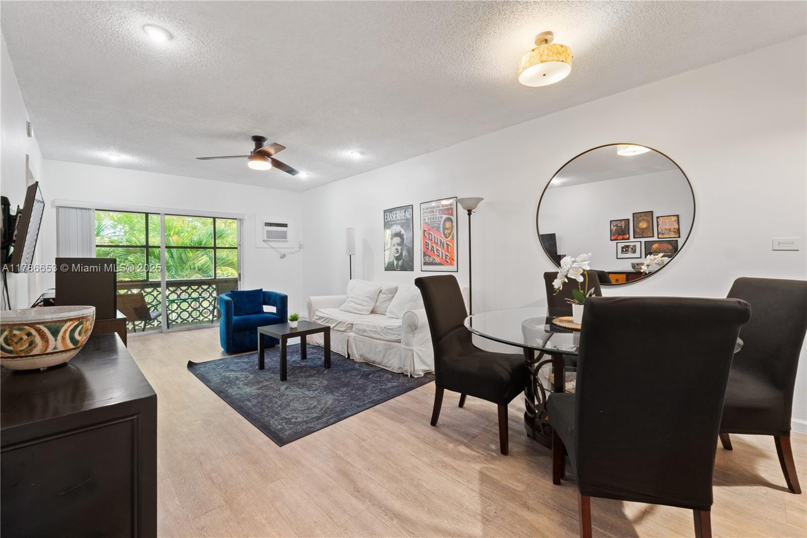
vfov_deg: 77.3
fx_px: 336
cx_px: 404
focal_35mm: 15
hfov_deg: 100.4
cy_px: 269
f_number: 9
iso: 250
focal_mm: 10
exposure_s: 4
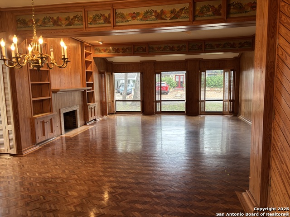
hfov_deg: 67.3
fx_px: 218
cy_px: 108
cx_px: 145
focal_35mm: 26
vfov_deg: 53.1
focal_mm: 5.96
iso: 160
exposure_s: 1/60
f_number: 1.6
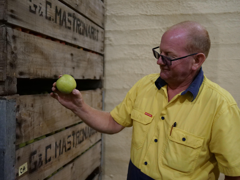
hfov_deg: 46.8
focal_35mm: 40
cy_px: 90
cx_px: 120
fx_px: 277
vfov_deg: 36.0
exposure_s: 1/60
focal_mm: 20
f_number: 1.7
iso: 2500
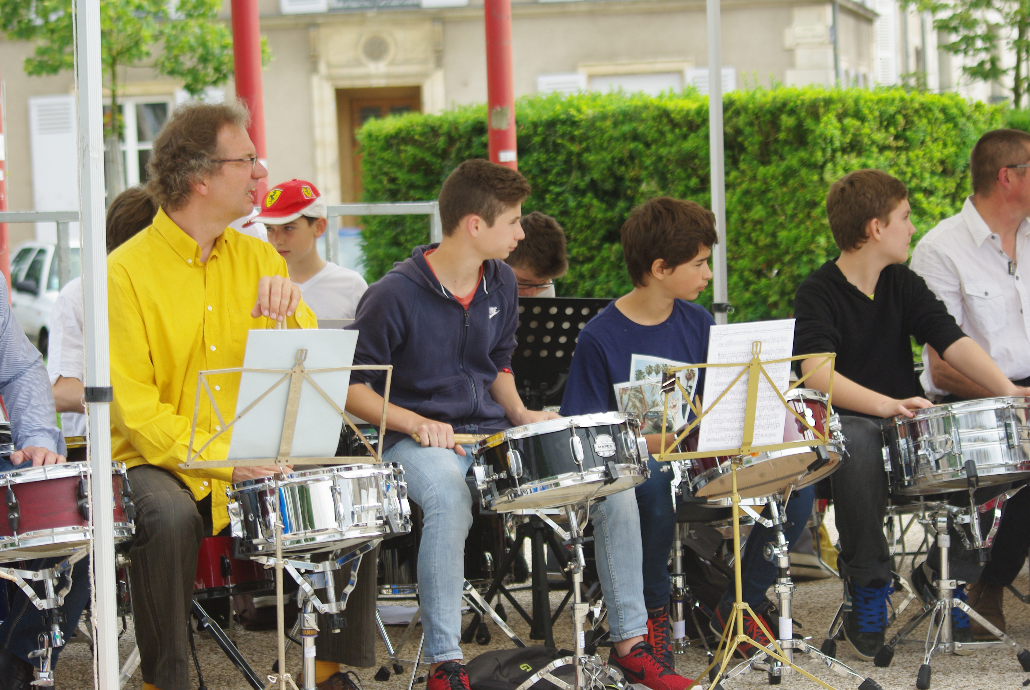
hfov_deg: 19.4
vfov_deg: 13.1
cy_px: 345
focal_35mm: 105
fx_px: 3008
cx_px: 515
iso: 200
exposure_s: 1/350
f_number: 4
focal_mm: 70
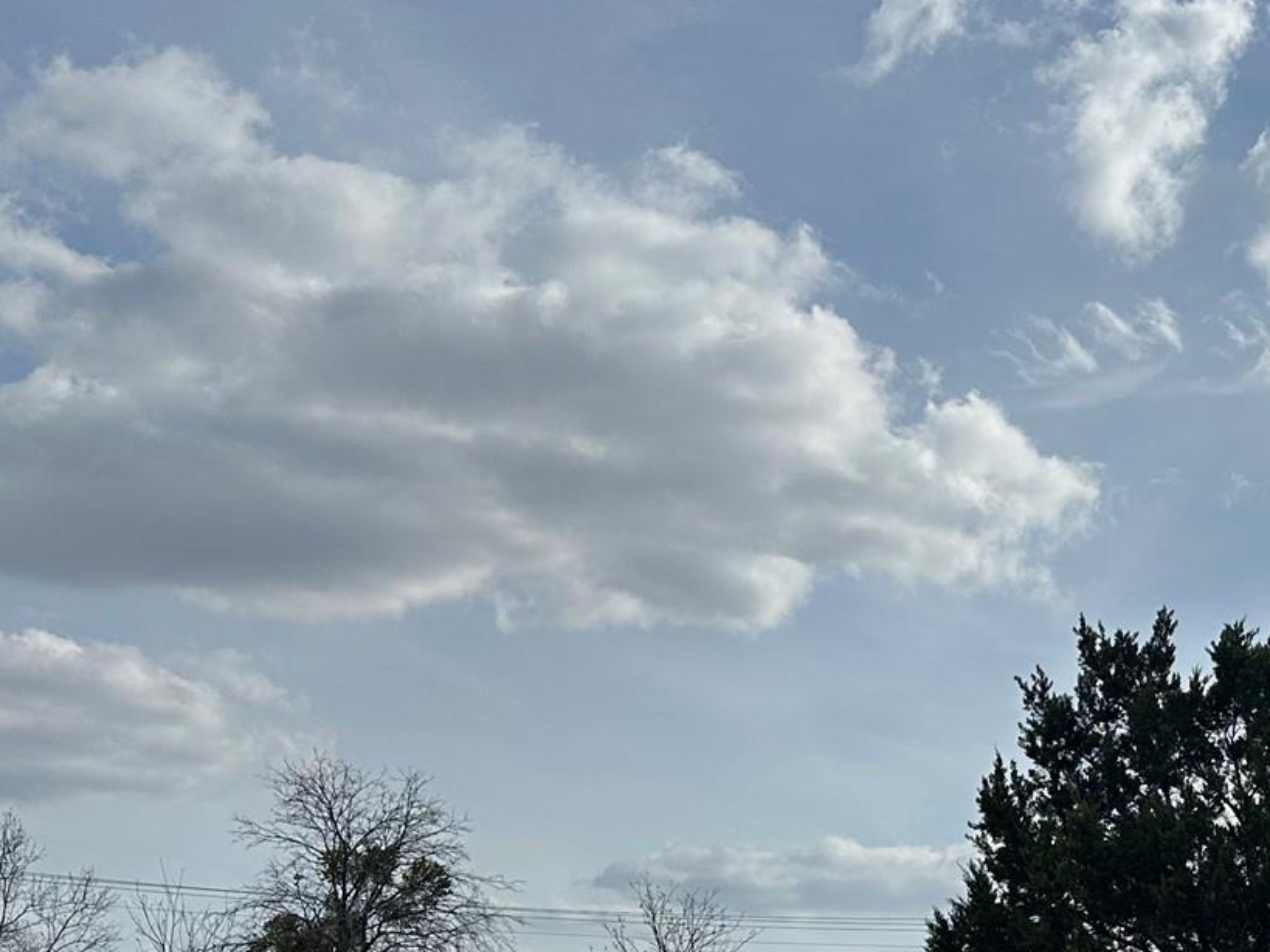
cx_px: 1287
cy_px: 1006
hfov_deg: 29.9
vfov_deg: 23.2
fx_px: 2201
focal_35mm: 60
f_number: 1.78
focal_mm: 6.86
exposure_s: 1/12048
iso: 80
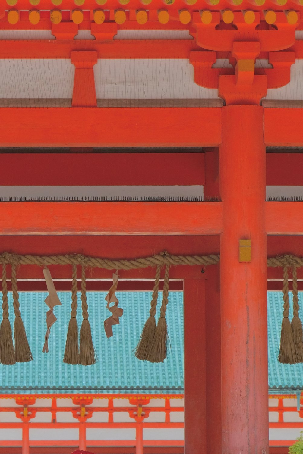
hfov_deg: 6.4
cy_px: 280
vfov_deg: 9.6
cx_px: 68
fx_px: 2701
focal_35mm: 214
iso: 800
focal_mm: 70
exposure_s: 1/1400
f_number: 7.1
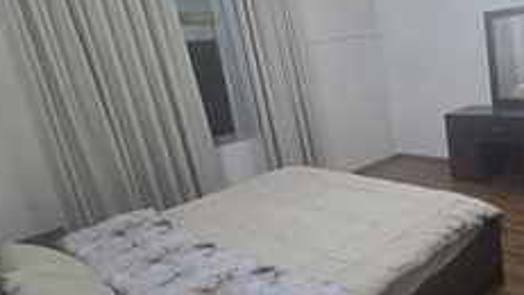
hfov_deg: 60.1
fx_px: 389
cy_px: 146
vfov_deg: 41.5
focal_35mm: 28
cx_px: 448
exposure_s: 1/50
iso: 320
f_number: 1.9
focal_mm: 2.2
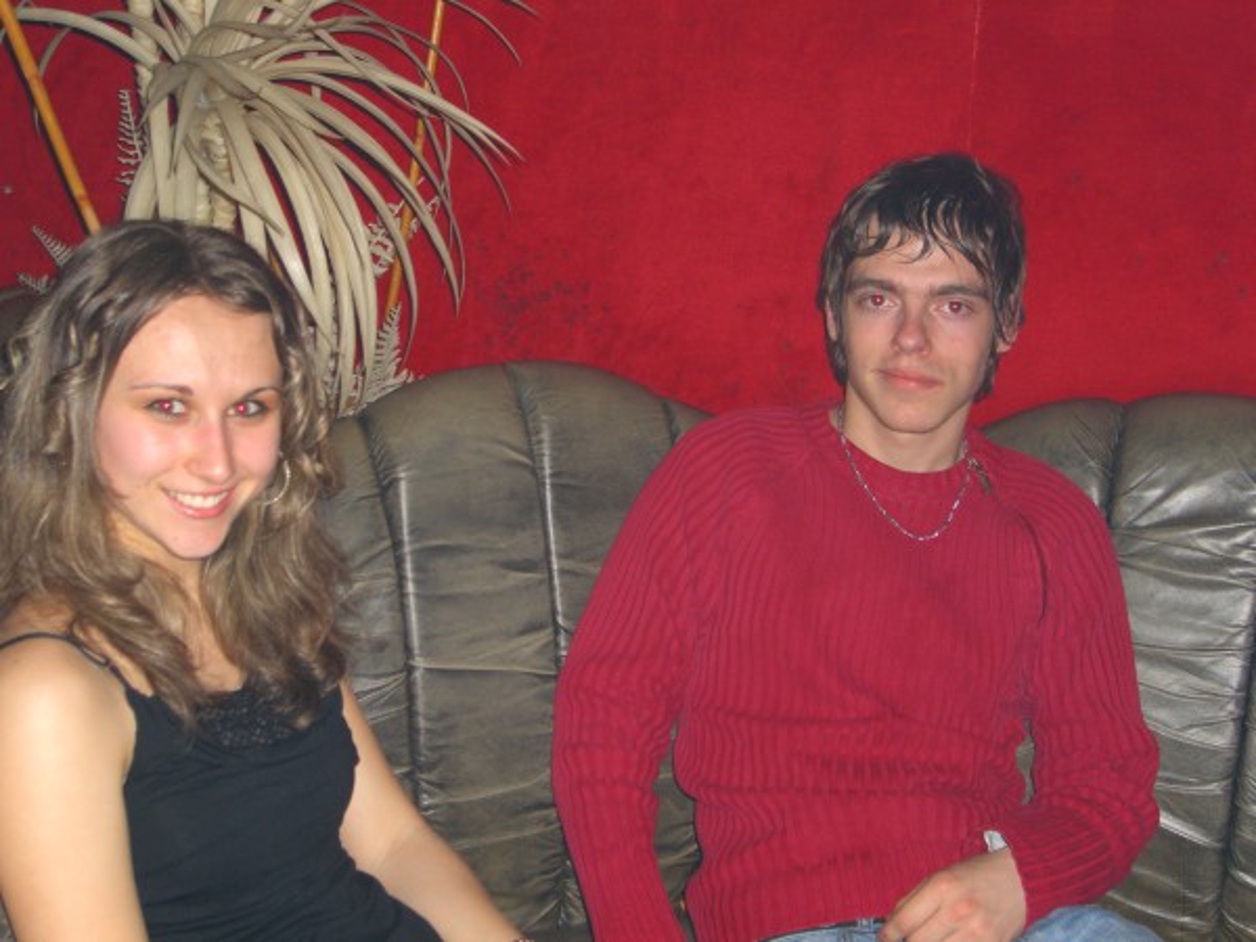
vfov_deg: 25.7
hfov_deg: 33.8
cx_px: 628
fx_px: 2068
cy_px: 471
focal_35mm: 57
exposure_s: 1/60
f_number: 3.6
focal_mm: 11.8
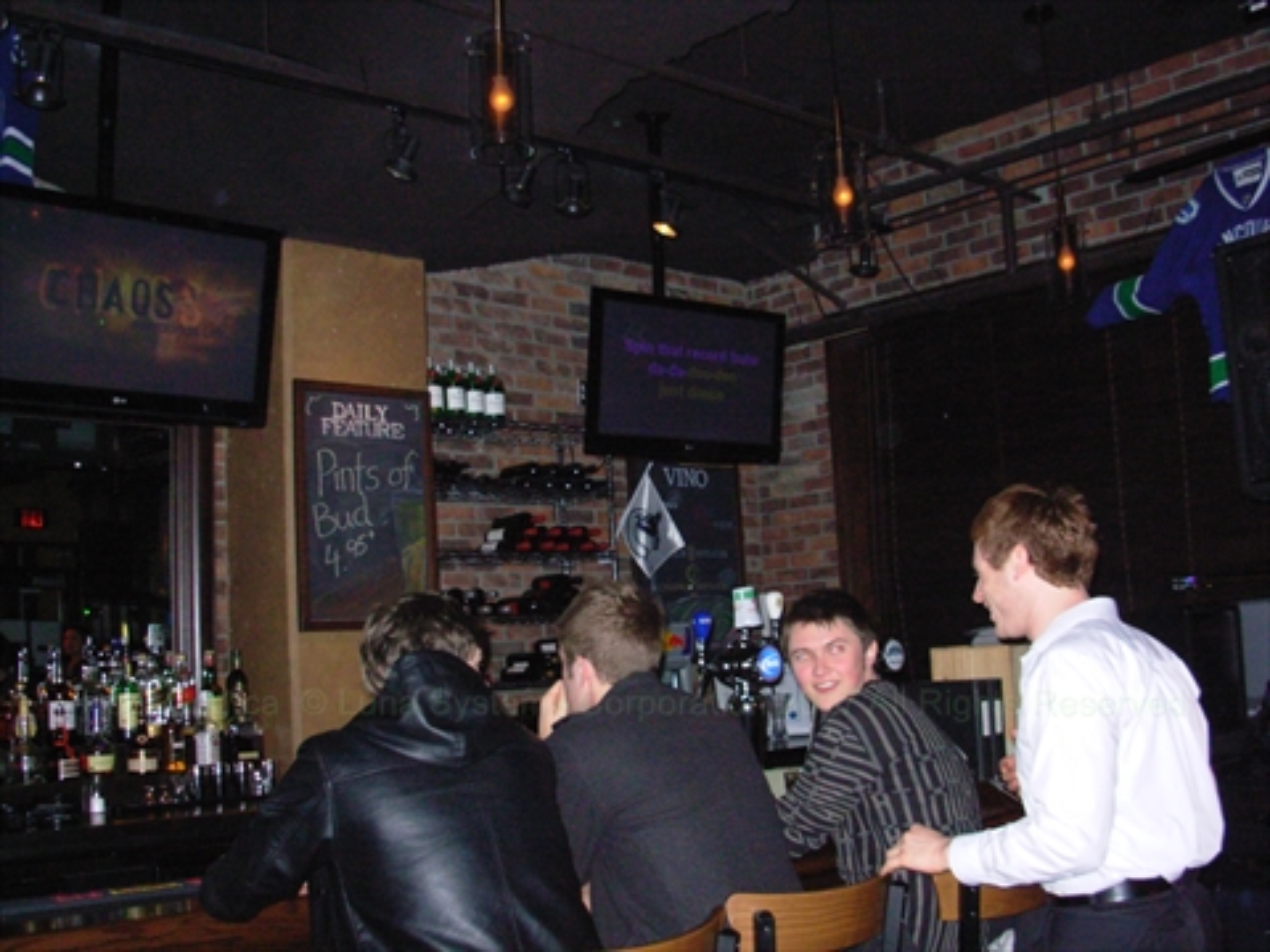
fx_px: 1394
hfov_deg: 49.0
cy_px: 476
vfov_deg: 37.7
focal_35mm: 38
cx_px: 635
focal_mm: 6.3
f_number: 2.9
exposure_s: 1/128
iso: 200
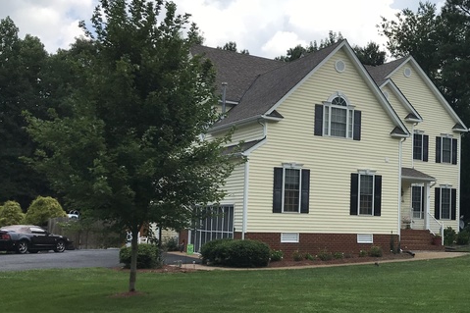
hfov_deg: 40.7
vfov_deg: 28.6
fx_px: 613
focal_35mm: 47
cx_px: 354
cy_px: 175
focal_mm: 3.99
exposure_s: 1/1709
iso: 20
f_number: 1.8
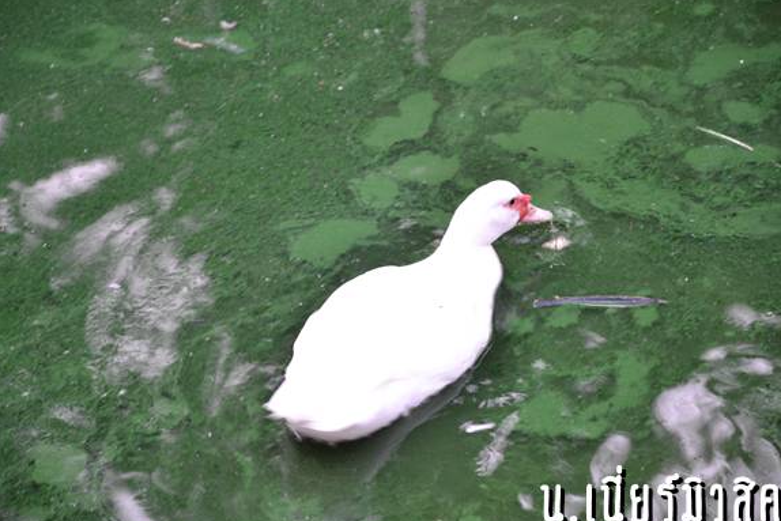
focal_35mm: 165
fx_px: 3570
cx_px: 384
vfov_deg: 8.3
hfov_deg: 12.5
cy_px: 265
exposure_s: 1/20
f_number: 5.6
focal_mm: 105
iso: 800
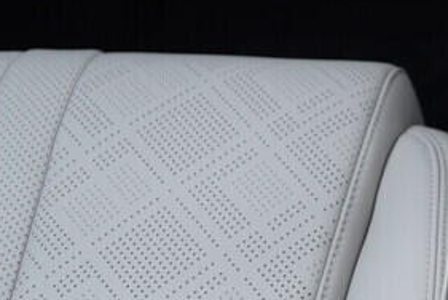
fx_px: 1632
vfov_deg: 10.4
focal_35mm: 131
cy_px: 15
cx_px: 719
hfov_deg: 14.3
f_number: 2.8
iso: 160
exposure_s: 1/40
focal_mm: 24
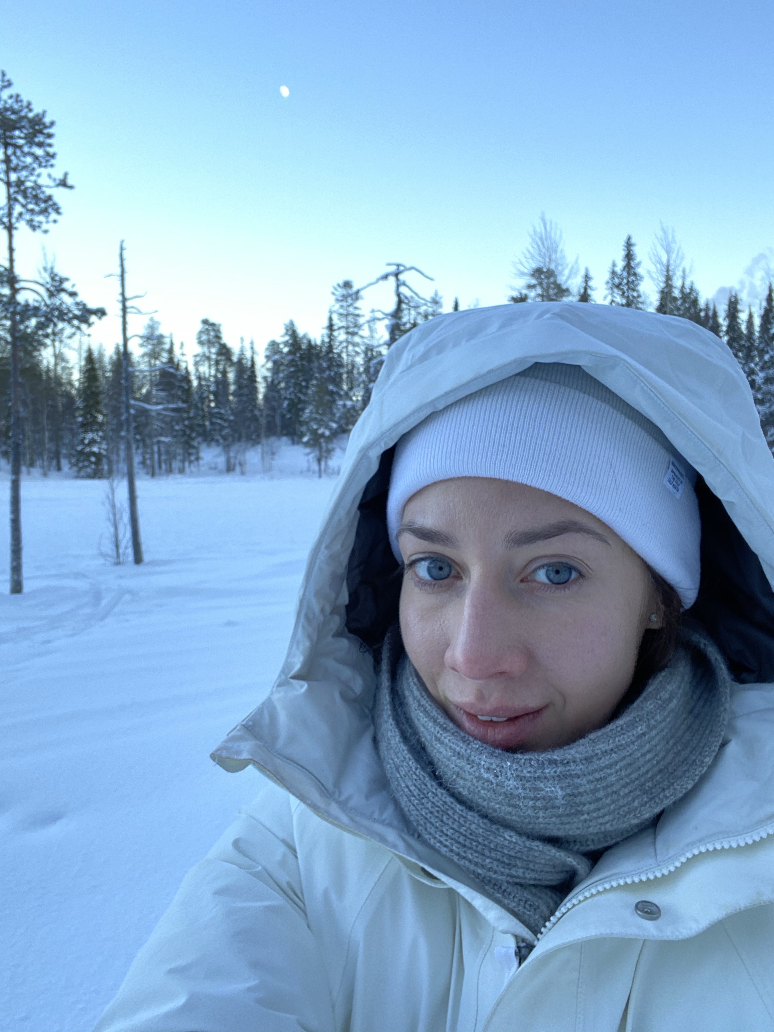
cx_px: 387
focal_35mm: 30
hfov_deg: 46.8
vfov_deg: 60.0
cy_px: 516
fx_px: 894
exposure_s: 1/122
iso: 64
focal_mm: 2.71
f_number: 2.2
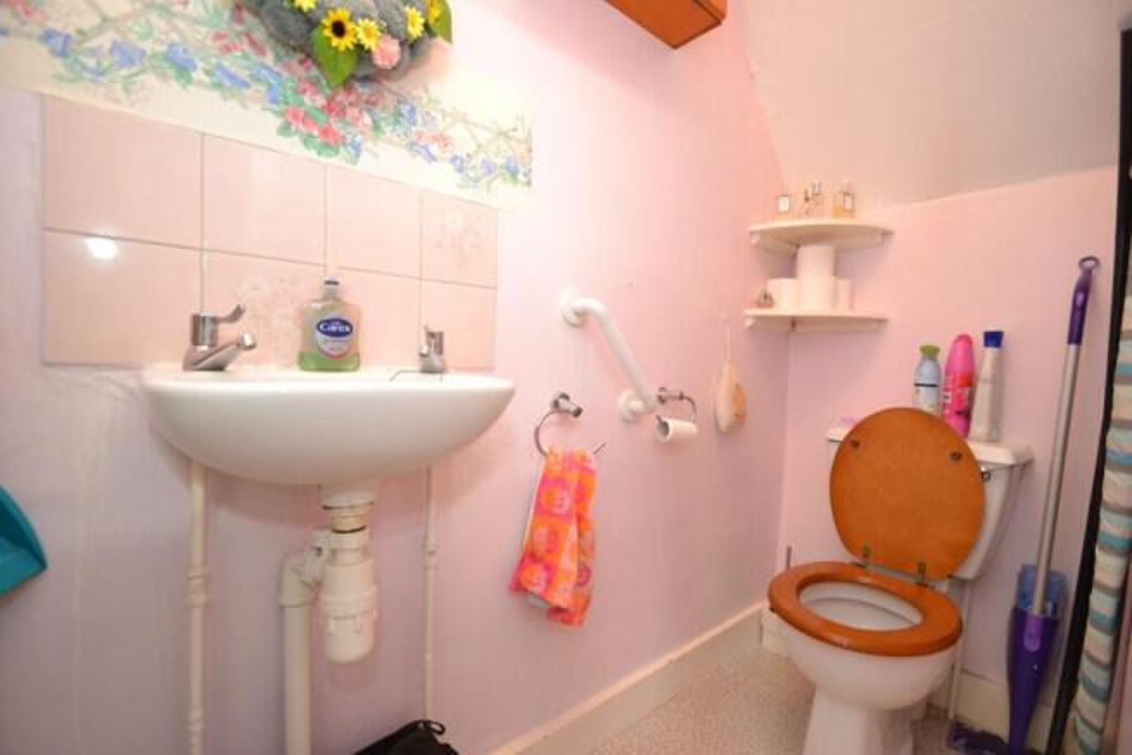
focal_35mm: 15
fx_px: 472
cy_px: 378
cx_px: 566
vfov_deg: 77.4
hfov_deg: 100.4
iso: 3200
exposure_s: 1/60
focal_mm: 10
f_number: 3.5
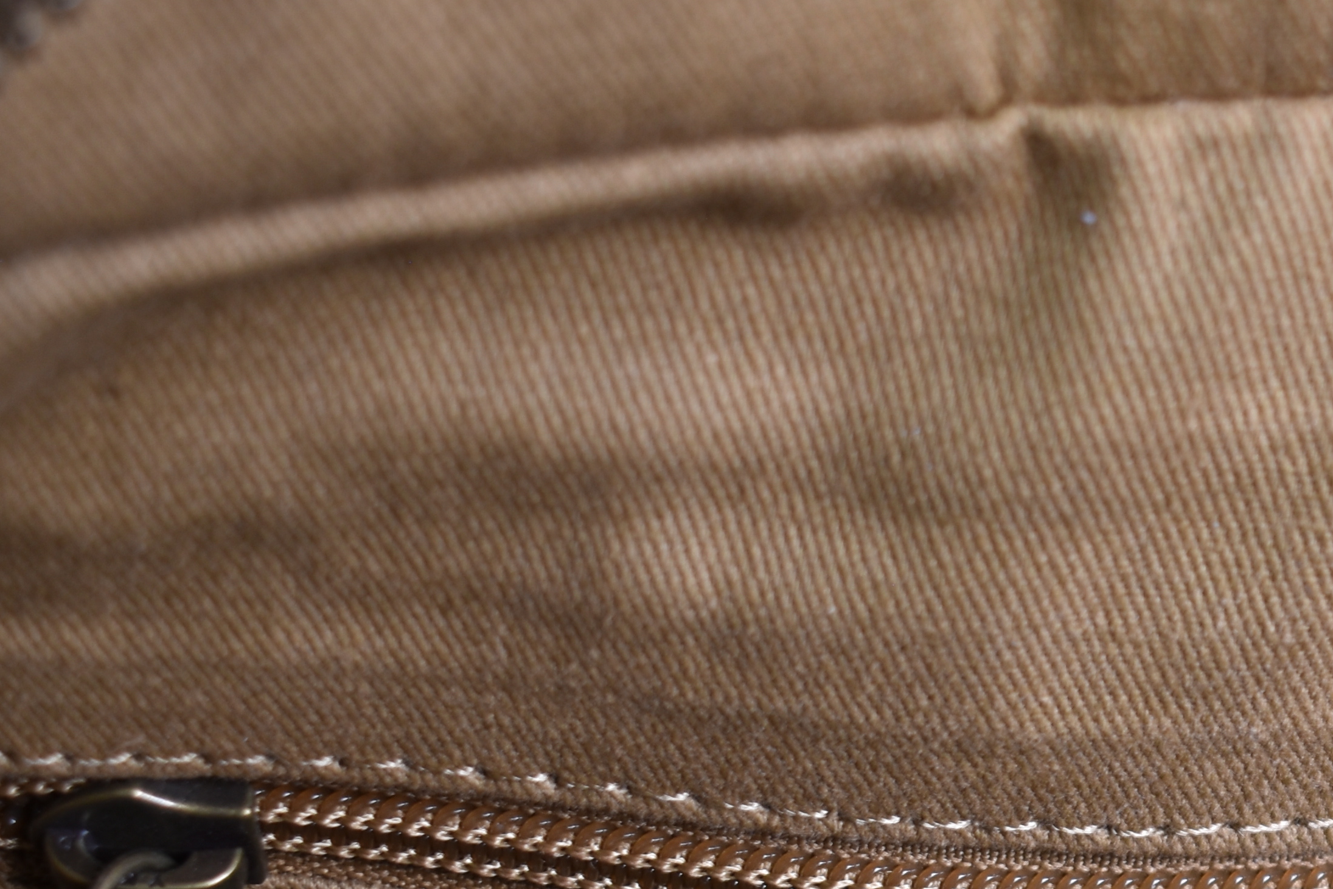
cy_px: 1056
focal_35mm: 115
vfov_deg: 11.7
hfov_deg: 16.9
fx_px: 4258
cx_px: 1659
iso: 100
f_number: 4.5
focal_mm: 28
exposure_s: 1/13
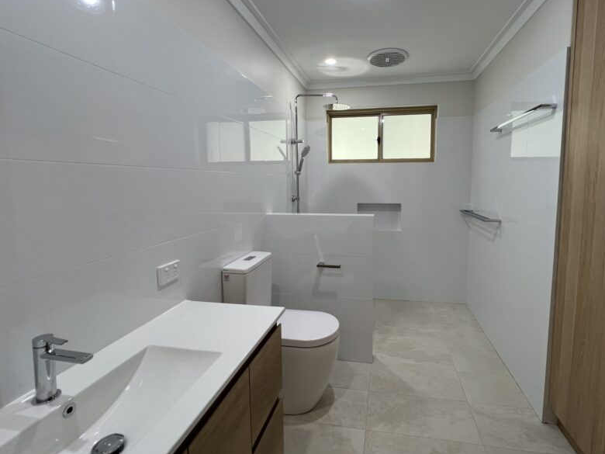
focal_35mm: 16
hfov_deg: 94.1
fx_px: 280
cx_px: 335
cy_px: 209
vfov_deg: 78.0
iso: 50
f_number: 1.8
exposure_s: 1/100
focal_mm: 1.57
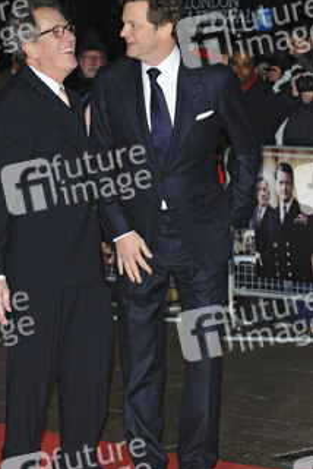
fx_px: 1952
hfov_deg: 9.2
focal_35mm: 150
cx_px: 119
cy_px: 254
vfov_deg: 13.7
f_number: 4.5
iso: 500
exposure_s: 1/125
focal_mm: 80
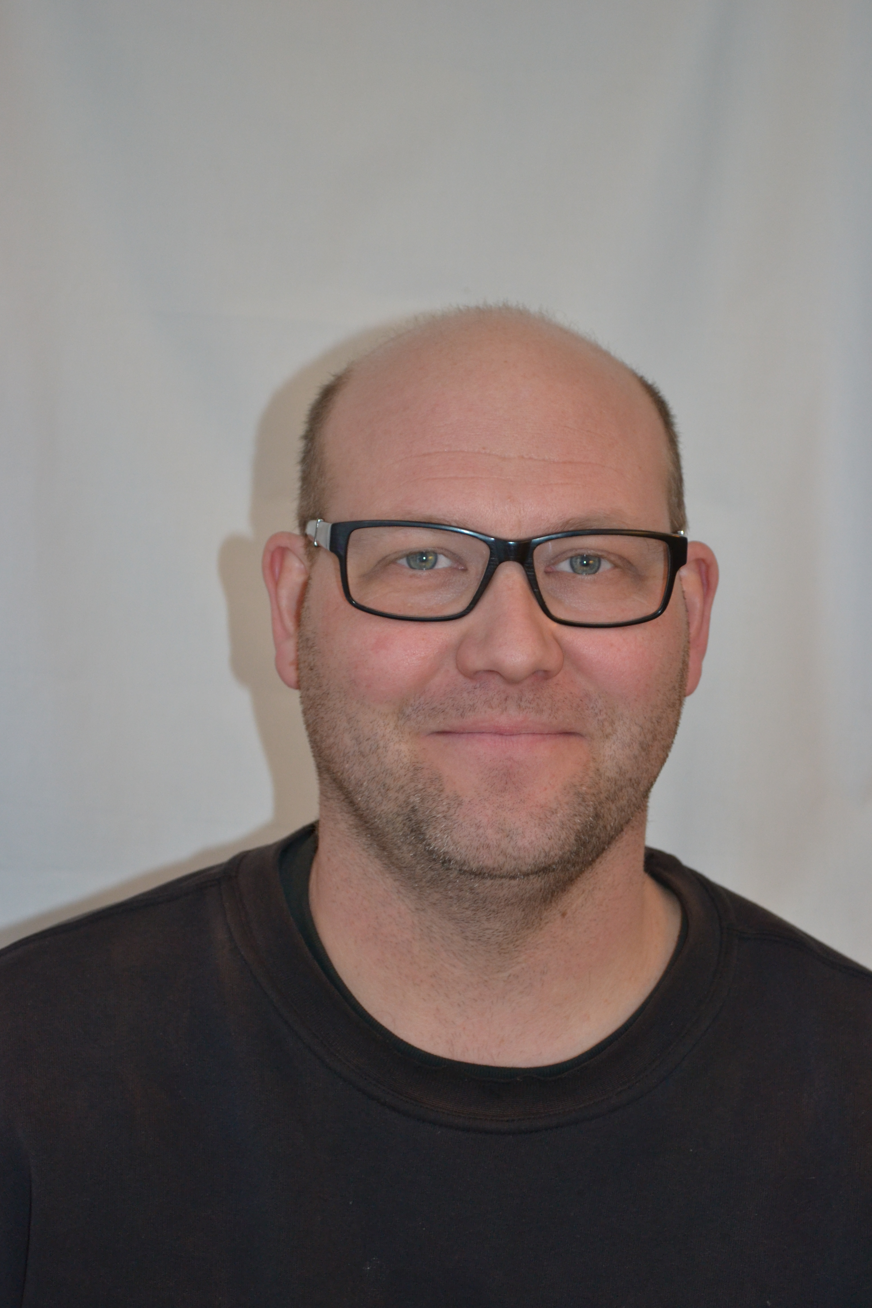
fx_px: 2507
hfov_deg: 19.7
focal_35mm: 69
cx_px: 436
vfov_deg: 29.2
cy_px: 654
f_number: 5.3
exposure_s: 1/60
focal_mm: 46
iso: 800
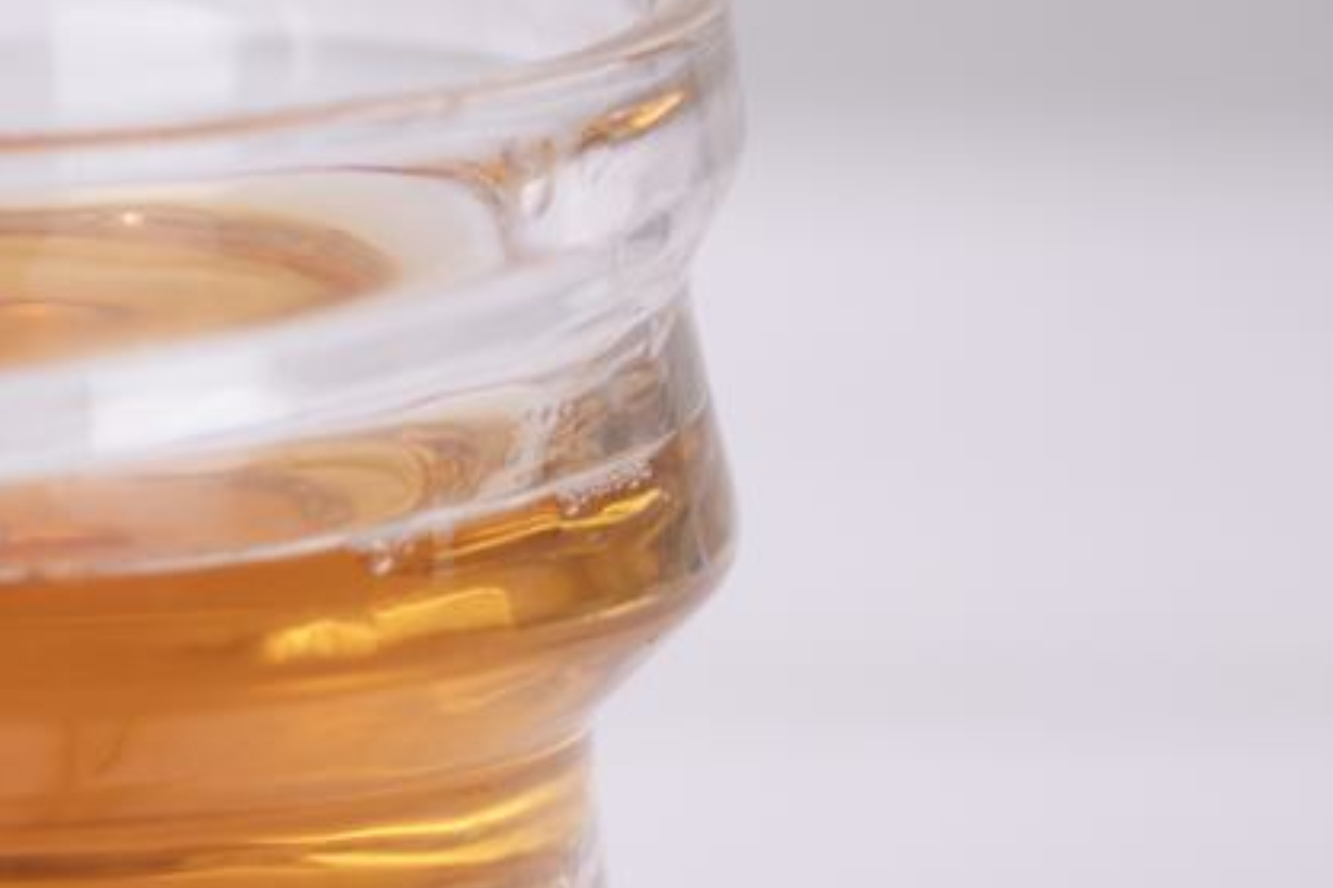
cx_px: -1822
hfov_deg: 3.7
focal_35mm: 544
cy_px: 153
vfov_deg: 2.5
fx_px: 20142
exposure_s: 1/160
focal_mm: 105
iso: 200
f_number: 3.2
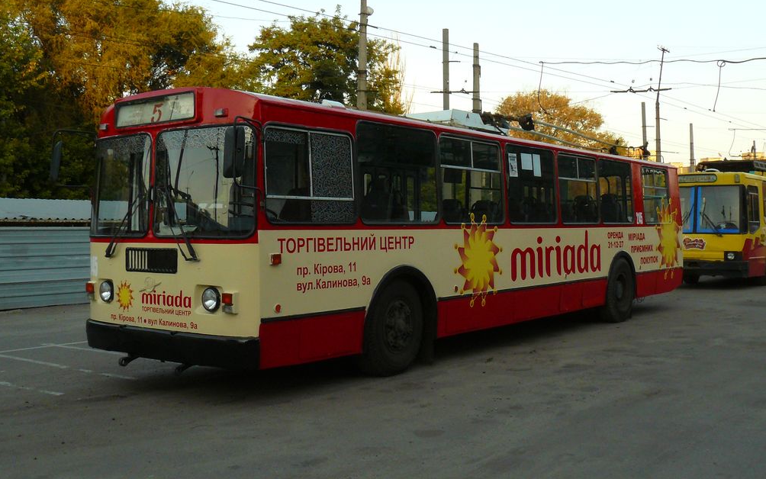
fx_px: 835
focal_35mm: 40
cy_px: 187
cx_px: 376
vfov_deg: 31.9
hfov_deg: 49.3
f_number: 8
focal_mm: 6.2
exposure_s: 1/50
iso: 200
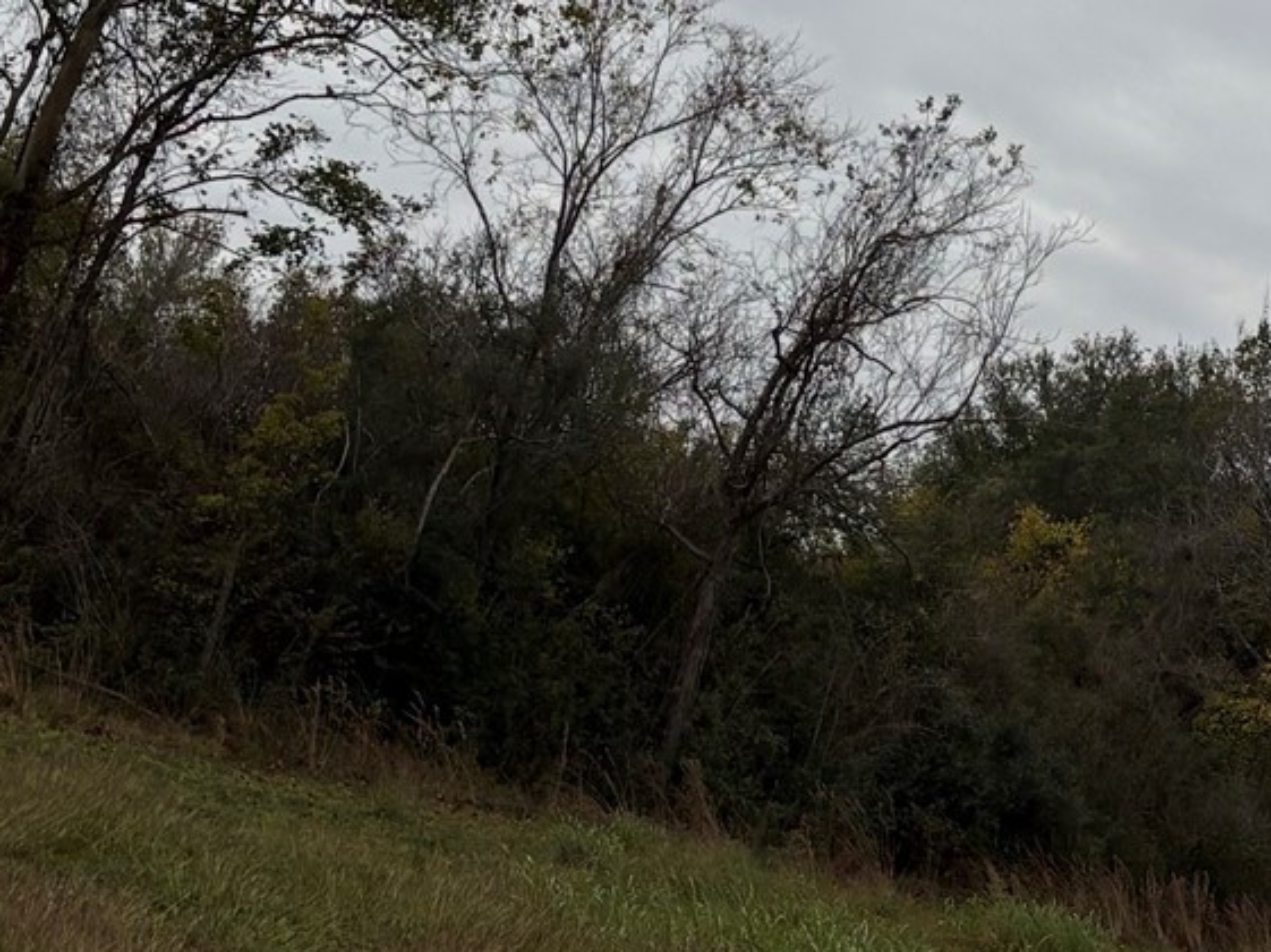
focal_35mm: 95
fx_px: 3486
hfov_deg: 20.0
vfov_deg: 15.2
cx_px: 1312
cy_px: -36
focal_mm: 5.96
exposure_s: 1/6993
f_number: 1.6
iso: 50
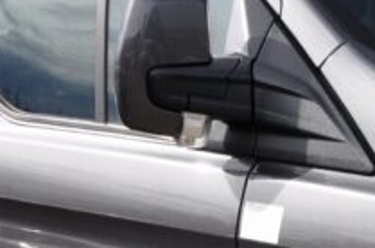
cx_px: 305
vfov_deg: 6.2
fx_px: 2295
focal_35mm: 221
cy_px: 190
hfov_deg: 9.3
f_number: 9
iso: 500
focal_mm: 30
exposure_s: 1/320
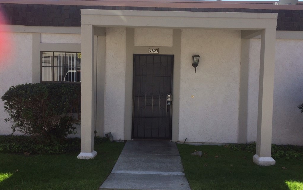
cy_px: 87
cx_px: 152
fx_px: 256
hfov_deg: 61.2
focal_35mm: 31
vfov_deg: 40.6
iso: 32
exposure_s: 1/1053
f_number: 2.2
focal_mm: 4.15
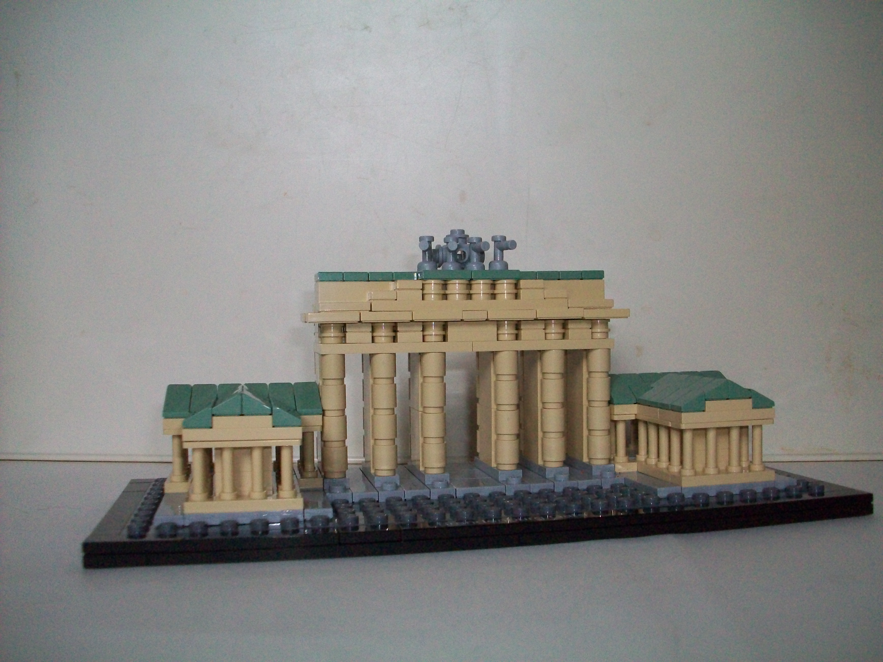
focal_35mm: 34
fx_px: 867
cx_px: 442
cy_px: 331
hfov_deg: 54.0
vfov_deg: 41.8
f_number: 2.8
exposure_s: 1/125
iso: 251
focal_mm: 5.7
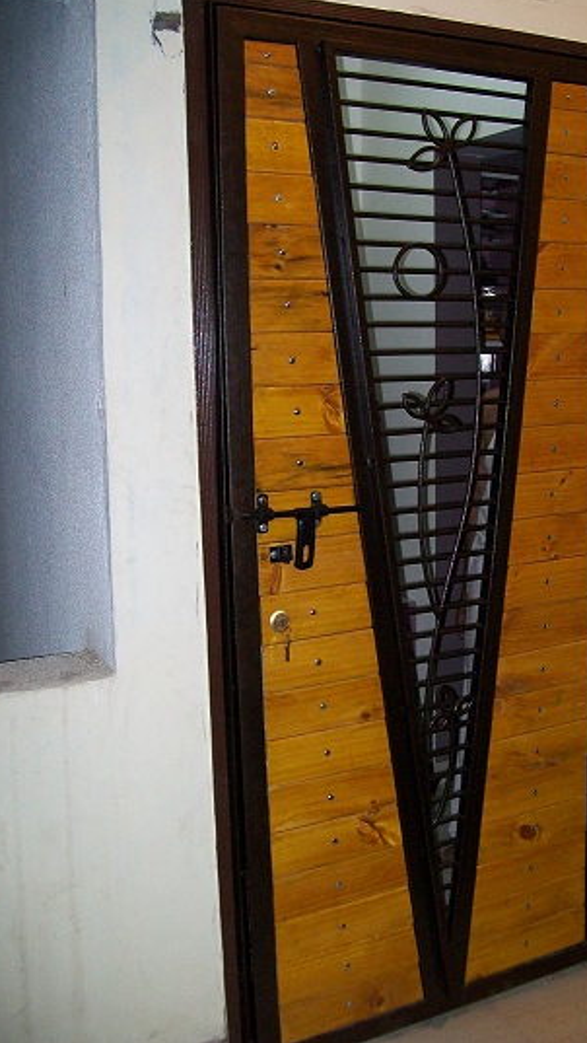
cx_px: 380
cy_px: 510
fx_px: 1050
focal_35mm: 38
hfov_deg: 31.0
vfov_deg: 52.8
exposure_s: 1/60
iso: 160
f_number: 2.7
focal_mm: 6.1
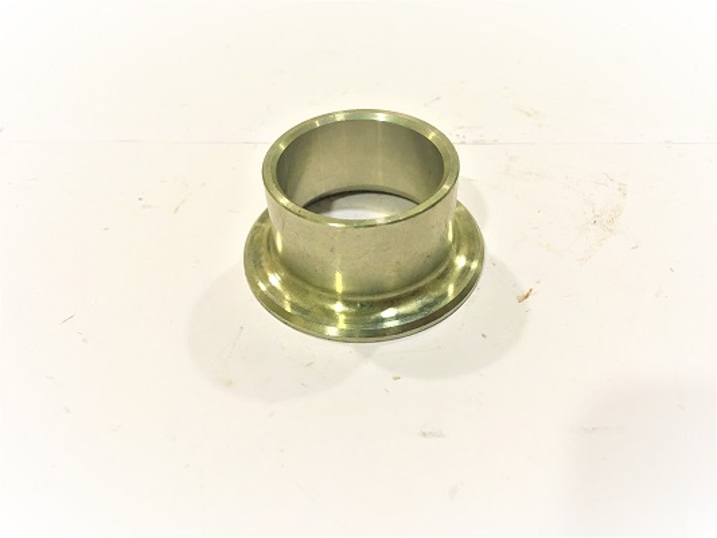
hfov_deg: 61.6
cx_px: 358
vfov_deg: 48.2
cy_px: 269
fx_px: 601
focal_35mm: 29
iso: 100
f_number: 2.2
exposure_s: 1/33
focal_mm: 4.15
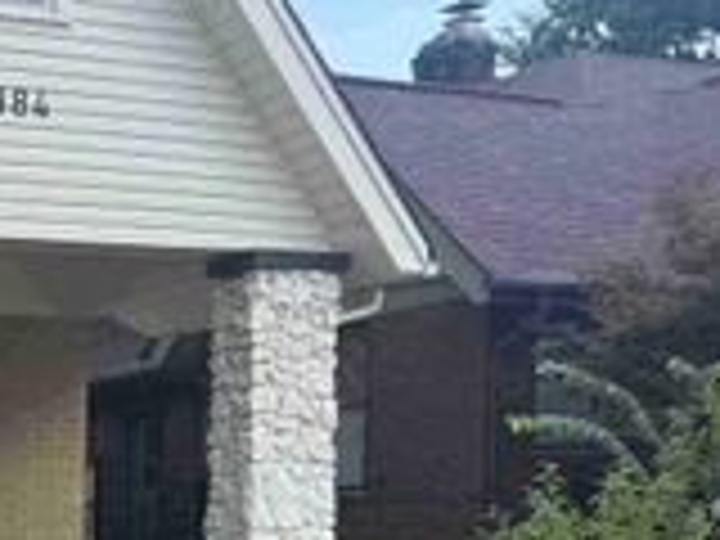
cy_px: 686
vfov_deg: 18.4
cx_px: -396
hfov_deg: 21.3
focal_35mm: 75
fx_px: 1560
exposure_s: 1/1026
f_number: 1.78
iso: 80
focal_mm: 6.76
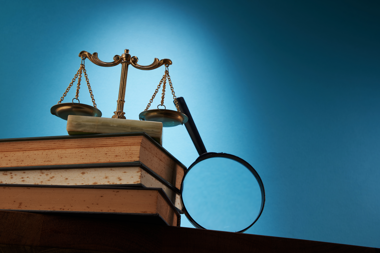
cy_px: 126
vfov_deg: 24.6
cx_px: 190
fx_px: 581
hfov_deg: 36.2
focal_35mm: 55
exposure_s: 1/80
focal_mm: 55
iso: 50
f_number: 13
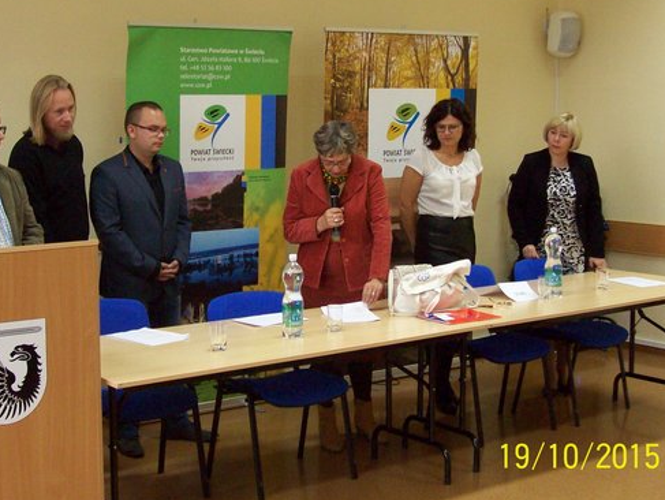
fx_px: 1153
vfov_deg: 24.4
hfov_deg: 32.1
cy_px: 204
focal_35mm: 60
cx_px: 261
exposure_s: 1/18.4
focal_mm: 7.6
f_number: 3
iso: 200
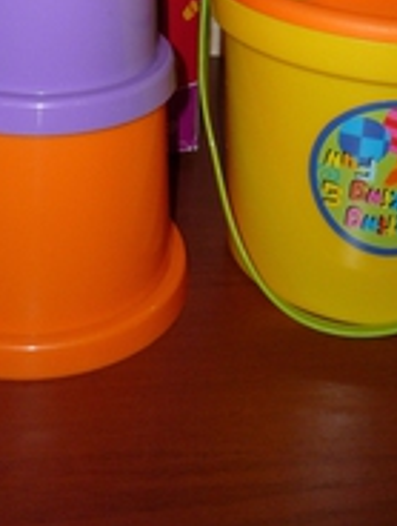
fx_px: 928
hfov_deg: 24.1
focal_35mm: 61
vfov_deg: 27.6
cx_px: 211
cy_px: -114
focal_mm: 4.4
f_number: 4
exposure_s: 1/30
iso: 100
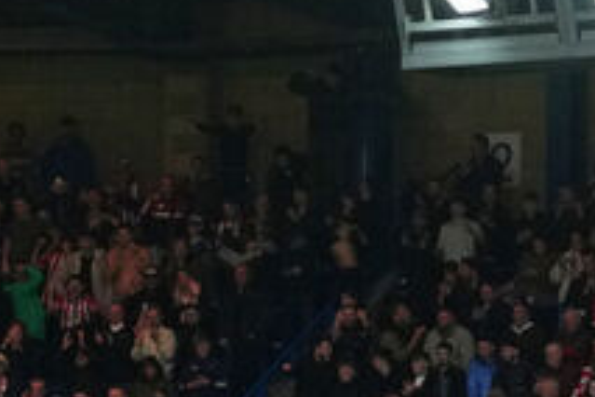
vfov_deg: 1.7
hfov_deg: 2.6
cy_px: 405
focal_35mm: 804
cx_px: -246
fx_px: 13287
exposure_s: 1/2000
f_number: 2.8
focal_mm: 143
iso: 1250
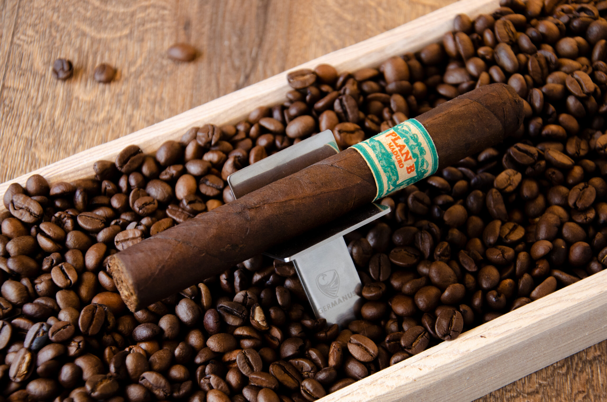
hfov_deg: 20.7
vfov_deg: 13.8
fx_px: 1666
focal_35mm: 99
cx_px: 304
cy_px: 201
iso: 800
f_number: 5.3
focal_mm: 66
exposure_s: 1/50
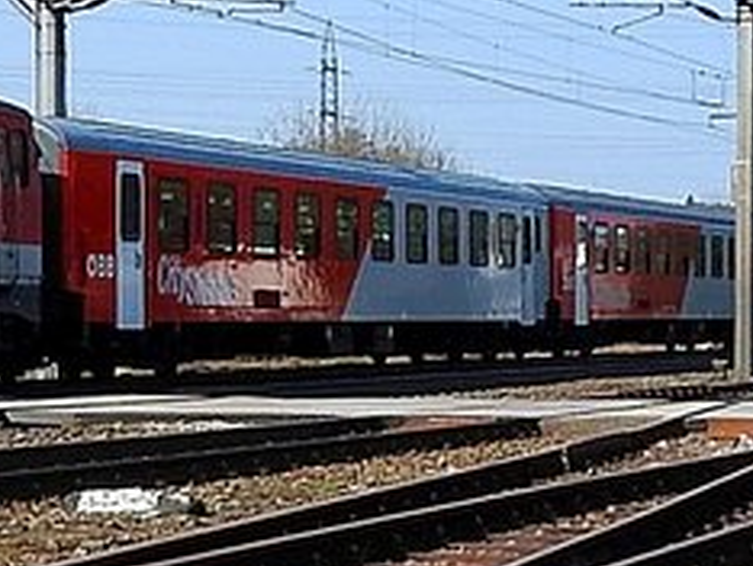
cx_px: 55
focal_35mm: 123
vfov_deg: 11.4
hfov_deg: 15.8
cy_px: 929
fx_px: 2678
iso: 100
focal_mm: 4.3
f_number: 3.3
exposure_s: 1/1000
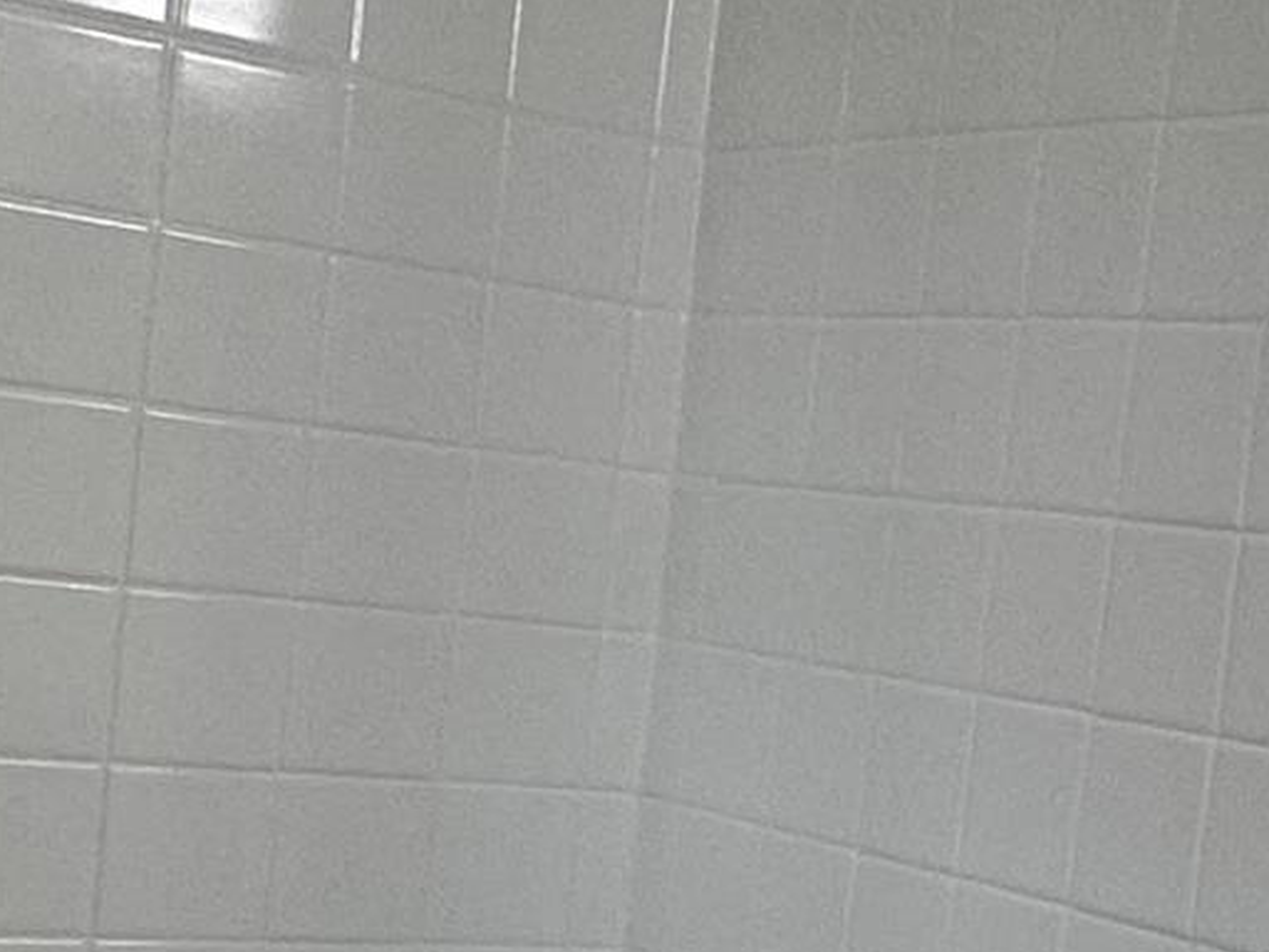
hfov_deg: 22.7
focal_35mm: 84
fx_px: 3079
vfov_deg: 17.3
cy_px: 848
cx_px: 1157
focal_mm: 2.22
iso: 125
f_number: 2.2
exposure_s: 1/120
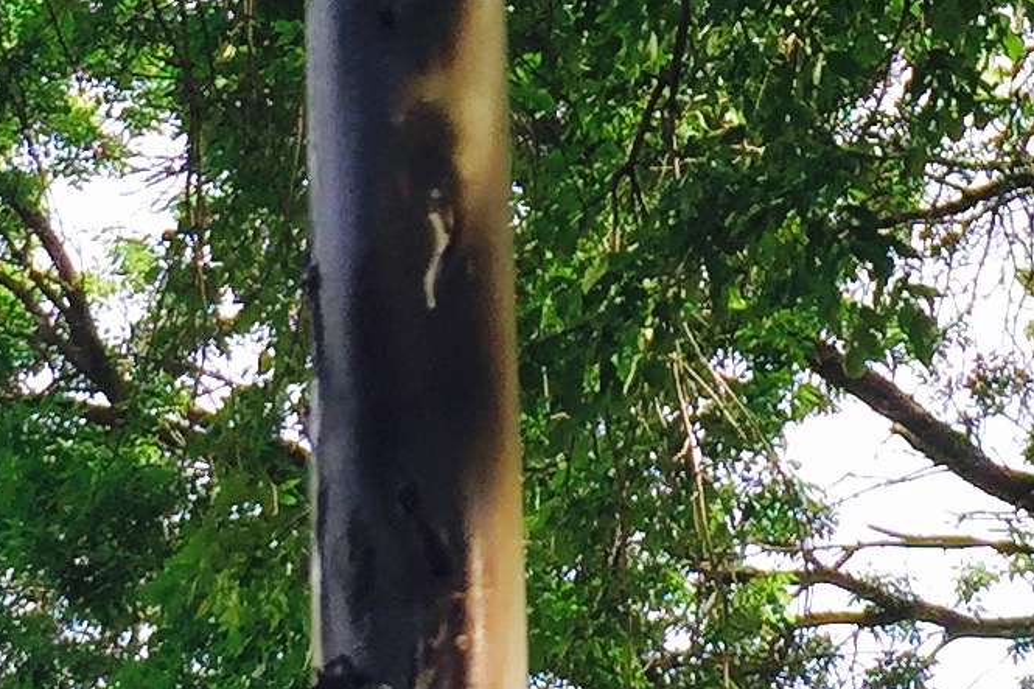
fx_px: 4250
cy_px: -426
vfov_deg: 9.0
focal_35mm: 148
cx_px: 476
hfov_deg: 13.9
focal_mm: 4.15
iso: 32
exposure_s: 1/370
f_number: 2.2
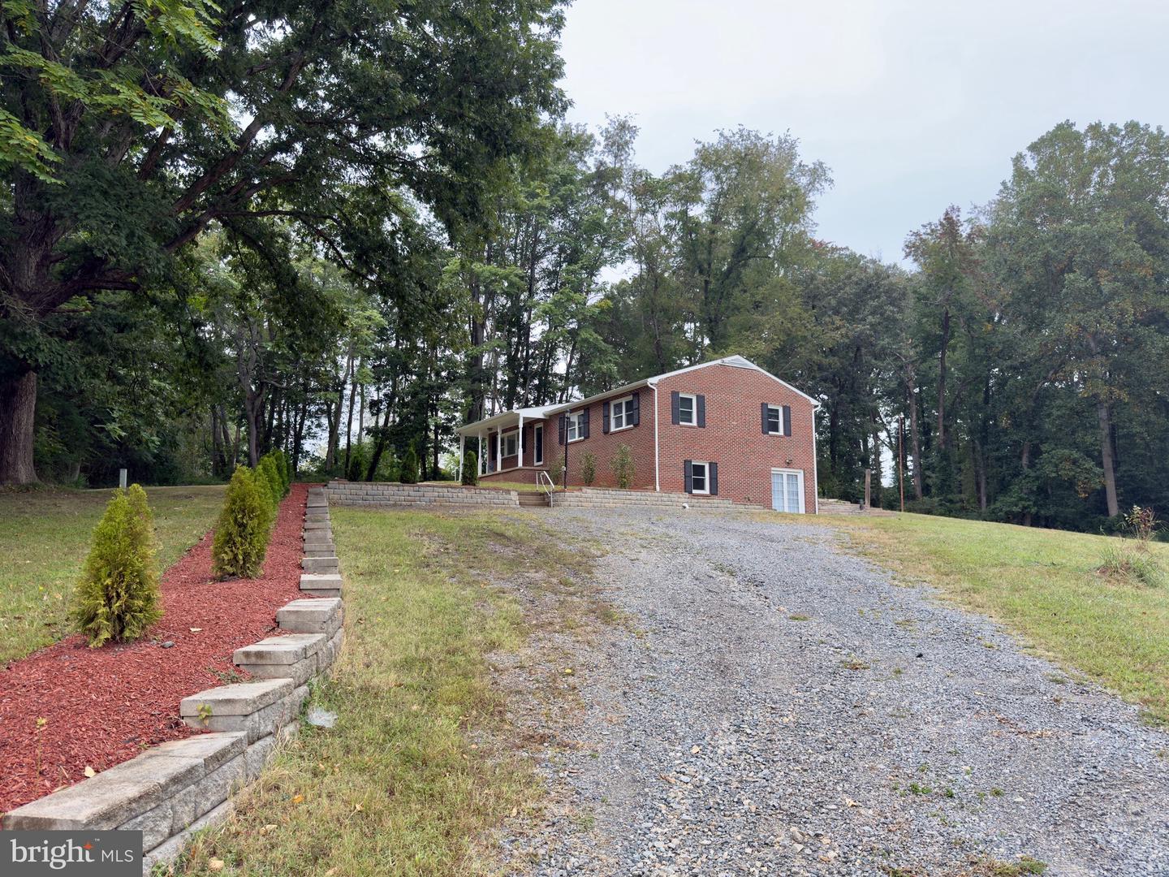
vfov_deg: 56.8
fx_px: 810
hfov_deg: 71.6
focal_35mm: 24
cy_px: 438
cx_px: 584
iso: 80
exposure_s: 1/719
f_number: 1.78
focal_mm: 6.76
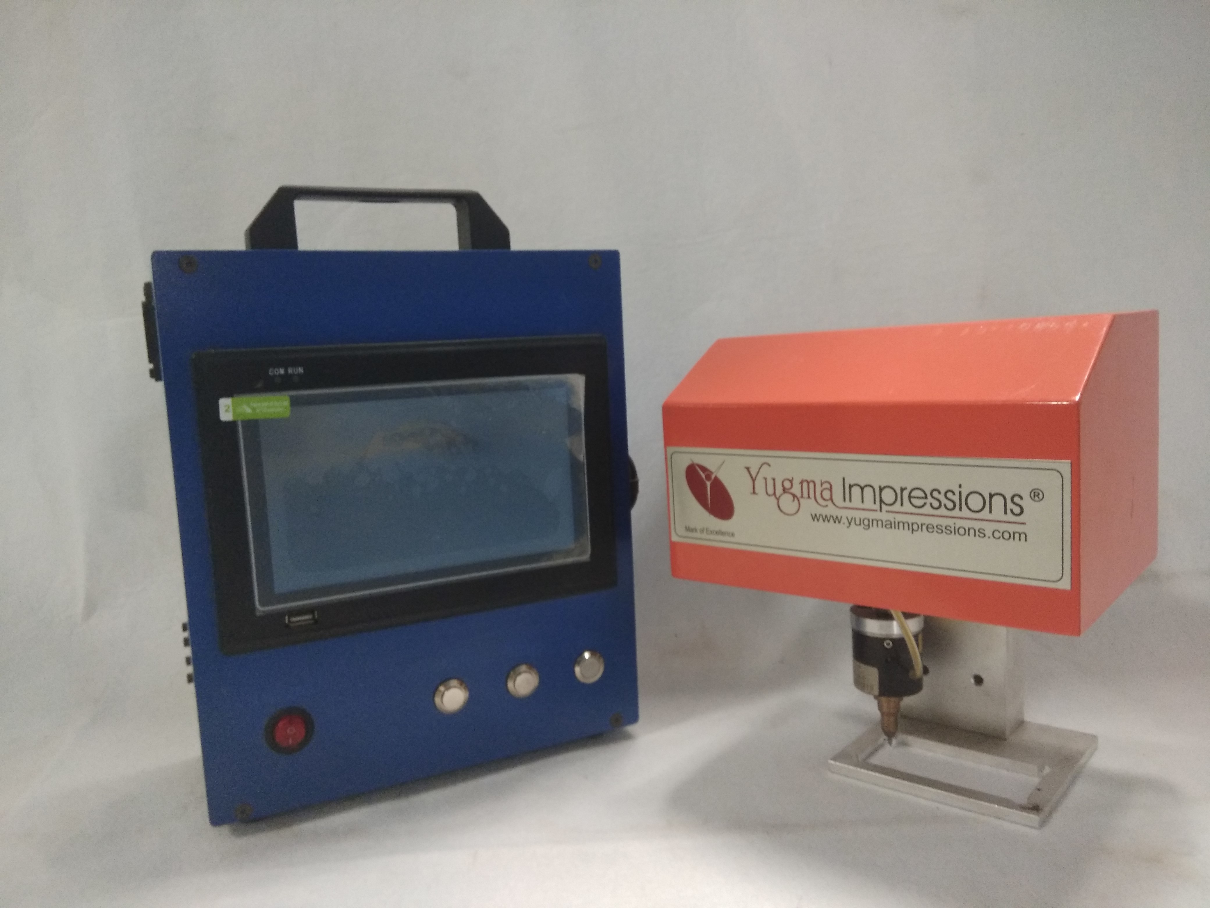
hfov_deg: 79.0
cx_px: 605
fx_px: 734
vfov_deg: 63.4
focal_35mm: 21
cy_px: 454
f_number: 2
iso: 500
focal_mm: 3.57
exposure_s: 1/20
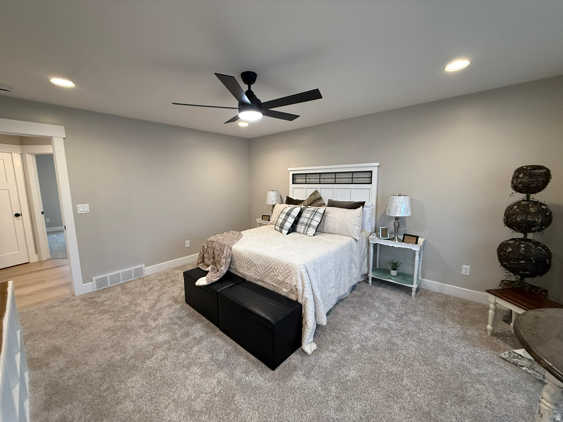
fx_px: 228
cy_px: 211
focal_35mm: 14
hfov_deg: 102.1
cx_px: 282
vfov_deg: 85.7
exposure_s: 1/60
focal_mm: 2.22
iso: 250
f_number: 2.2
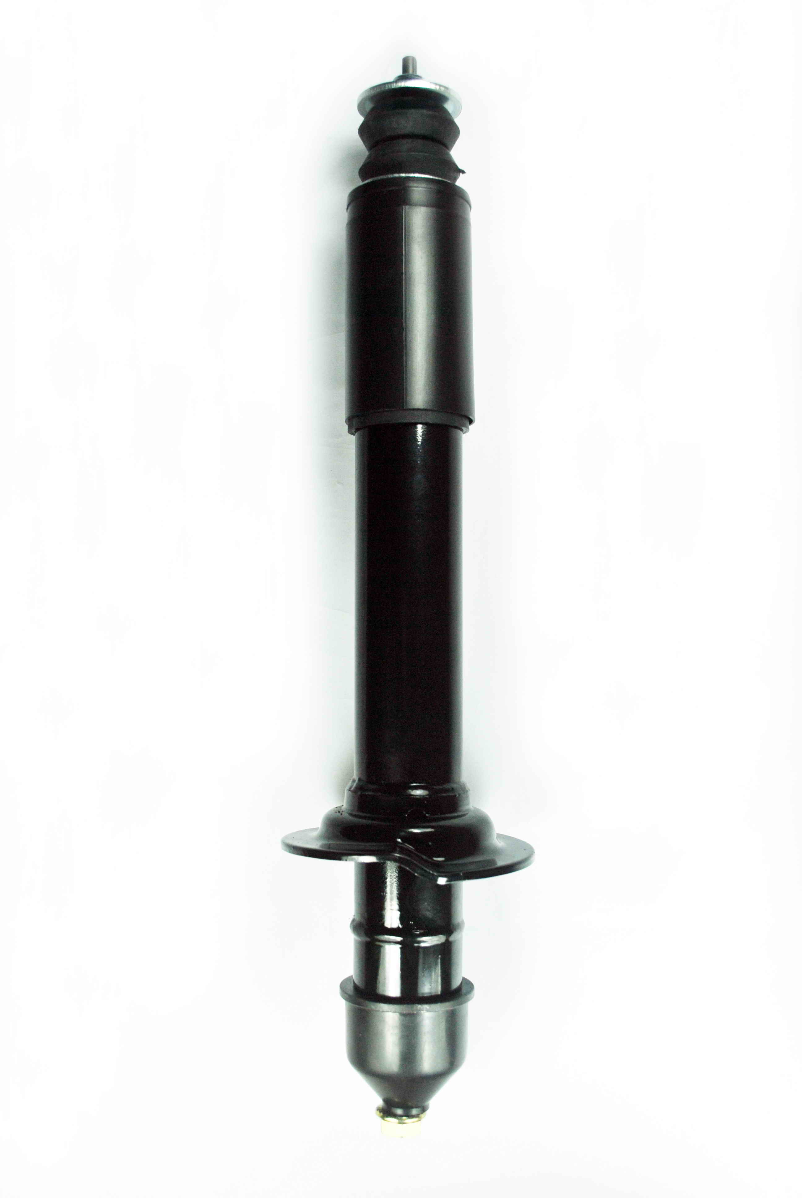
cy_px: 599
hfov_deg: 37.0
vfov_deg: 53.1
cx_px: 401
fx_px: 1199
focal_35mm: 36
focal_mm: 24
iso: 180
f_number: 5.6
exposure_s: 1/125
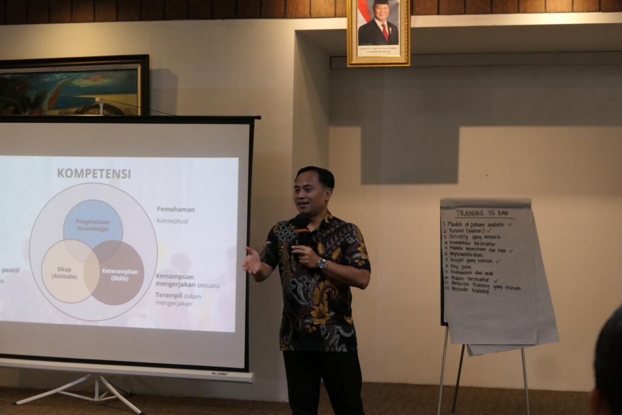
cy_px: 208
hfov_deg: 28.1
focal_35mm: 72
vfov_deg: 18.9
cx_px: 311
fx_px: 1244
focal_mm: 26.4
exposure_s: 1/100
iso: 1600
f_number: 2.8
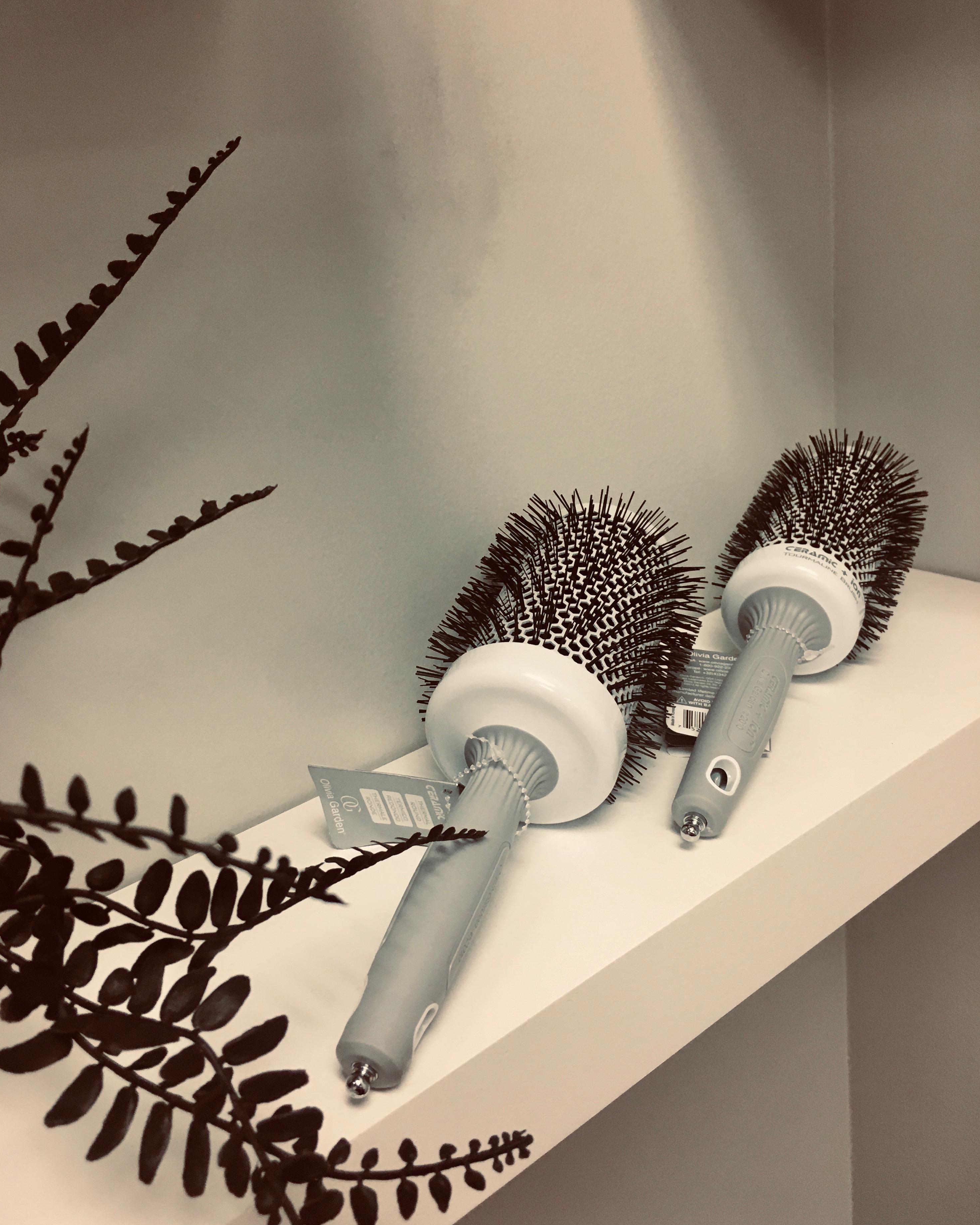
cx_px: 479
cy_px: 602
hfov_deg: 47.1
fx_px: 1124
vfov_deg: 57.2
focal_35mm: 31
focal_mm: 4.15
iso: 40
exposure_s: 1/30
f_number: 2.2
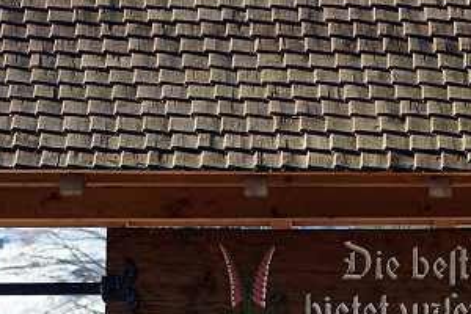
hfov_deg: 8.4
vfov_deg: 5.6
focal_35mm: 244
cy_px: 266
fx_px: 3193
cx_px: 419
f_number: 6.3
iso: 100
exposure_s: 1/160
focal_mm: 75
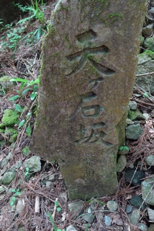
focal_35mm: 26
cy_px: 113
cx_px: 88
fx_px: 167
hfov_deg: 49.4
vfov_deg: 69.4
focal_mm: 4.1
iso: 250
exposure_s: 1/30
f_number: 3.5
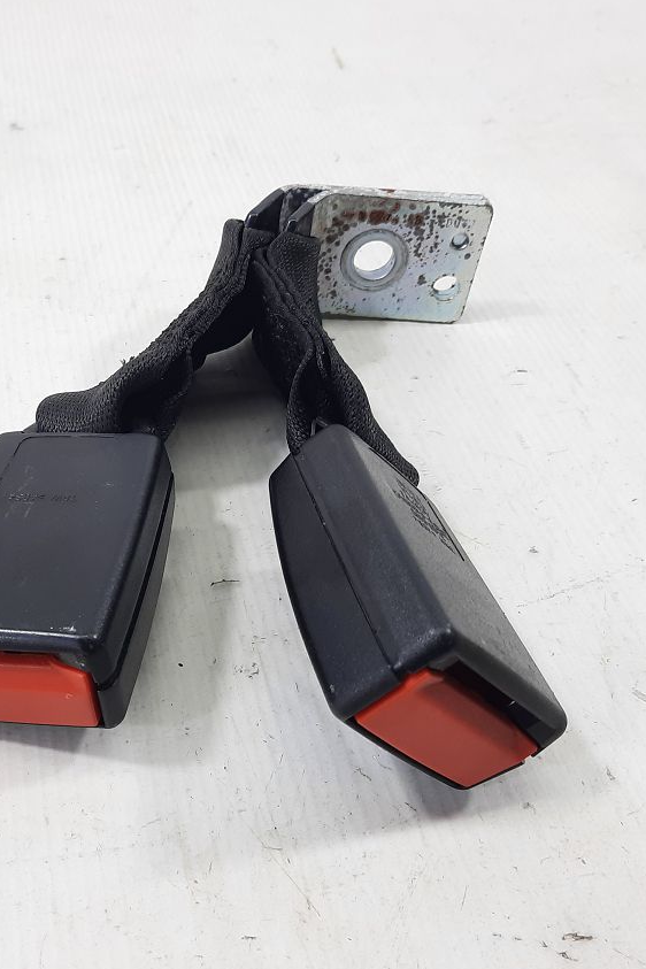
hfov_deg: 35.4
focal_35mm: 37
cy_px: 510
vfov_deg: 51.9
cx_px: 187
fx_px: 996
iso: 40
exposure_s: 1/50
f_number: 2
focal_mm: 4.6
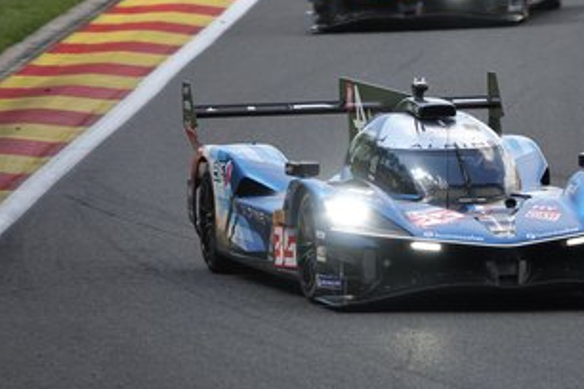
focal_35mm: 674
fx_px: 10933
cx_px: 428
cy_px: 206
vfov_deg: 2.0
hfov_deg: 3.1
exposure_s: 1/800
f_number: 4
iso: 200
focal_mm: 167.98
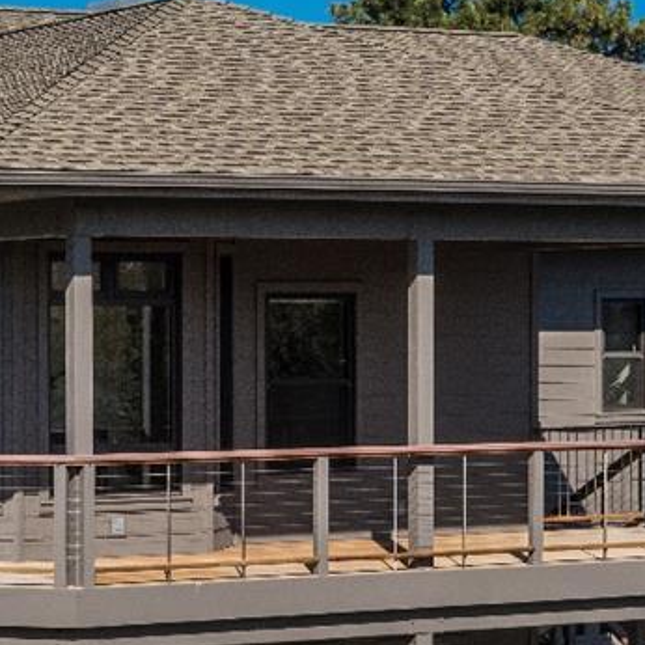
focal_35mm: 129
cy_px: 429
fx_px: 2719
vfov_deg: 13.5
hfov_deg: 13.4
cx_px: 52
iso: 320
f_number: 11
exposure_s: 1/500
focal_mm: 35
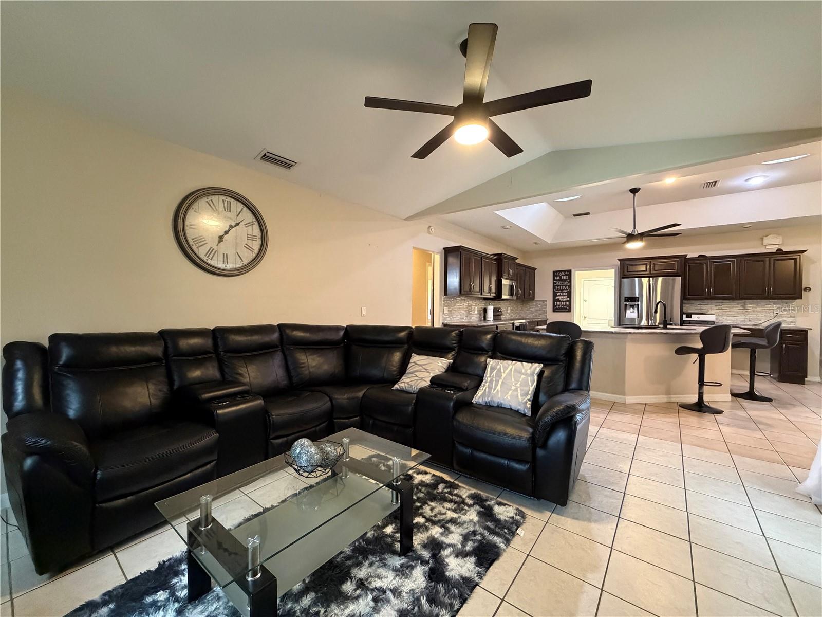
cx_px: 411
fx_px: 332
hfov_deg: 102.1
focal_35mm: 14
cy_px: 308
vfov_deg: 85.7
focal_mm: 2.22
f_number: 2.2
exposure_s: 1/60
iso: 800
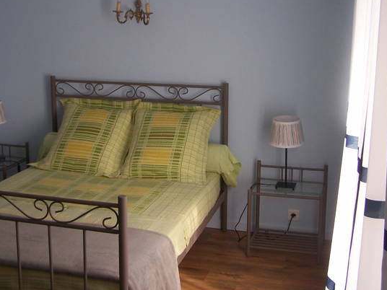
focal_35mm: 56
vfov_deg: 26.0
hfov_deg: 34.3
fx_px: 626
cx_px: 181
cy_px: 101
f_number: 2.8
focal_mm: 6.3
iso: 80
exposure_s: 1/100
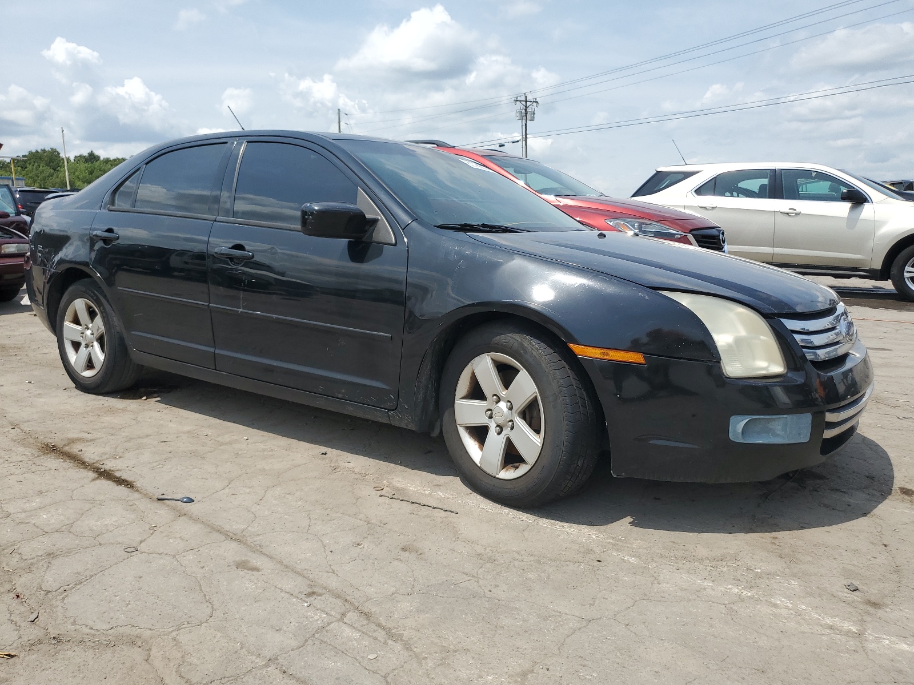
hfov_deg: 67.3
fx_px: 687
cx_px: 457
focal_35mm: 26
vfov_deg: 53.1
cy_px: 342
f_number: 1.5
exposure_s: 1/3333
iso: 50
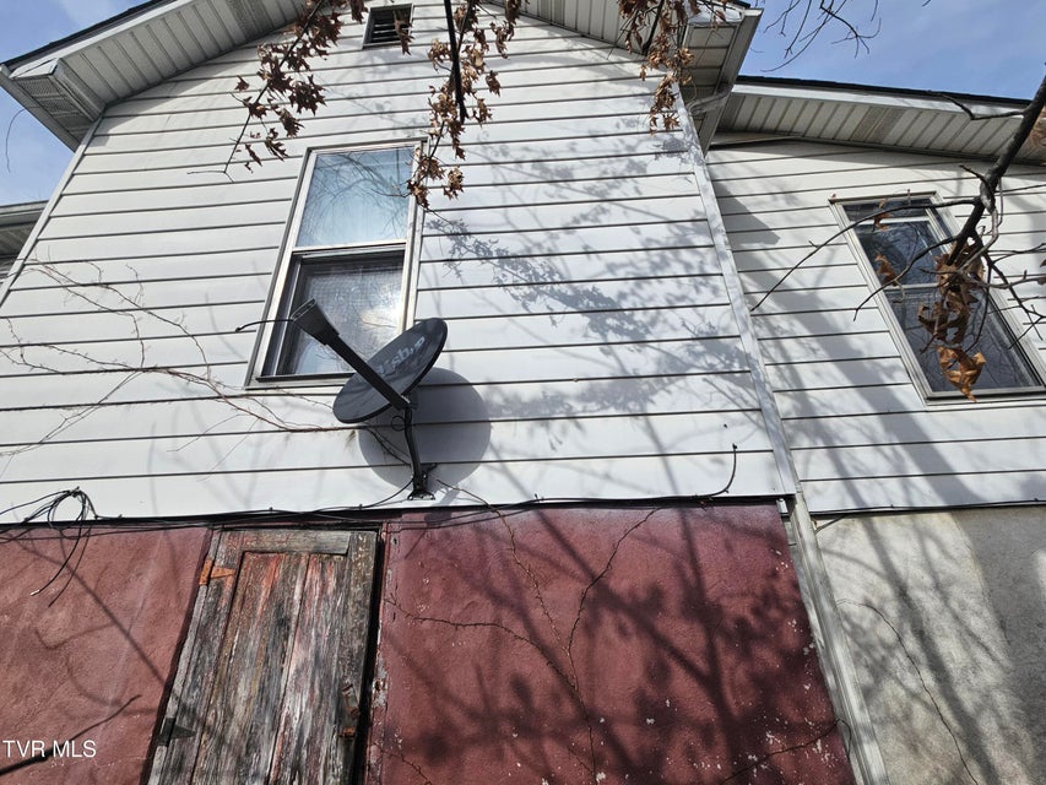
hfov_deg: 106.2
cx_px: 523
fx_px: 393
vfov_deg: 89.9
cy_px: 392
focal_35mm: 13
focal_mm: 2.2
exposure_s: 1/3988
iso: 50
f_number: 2.2
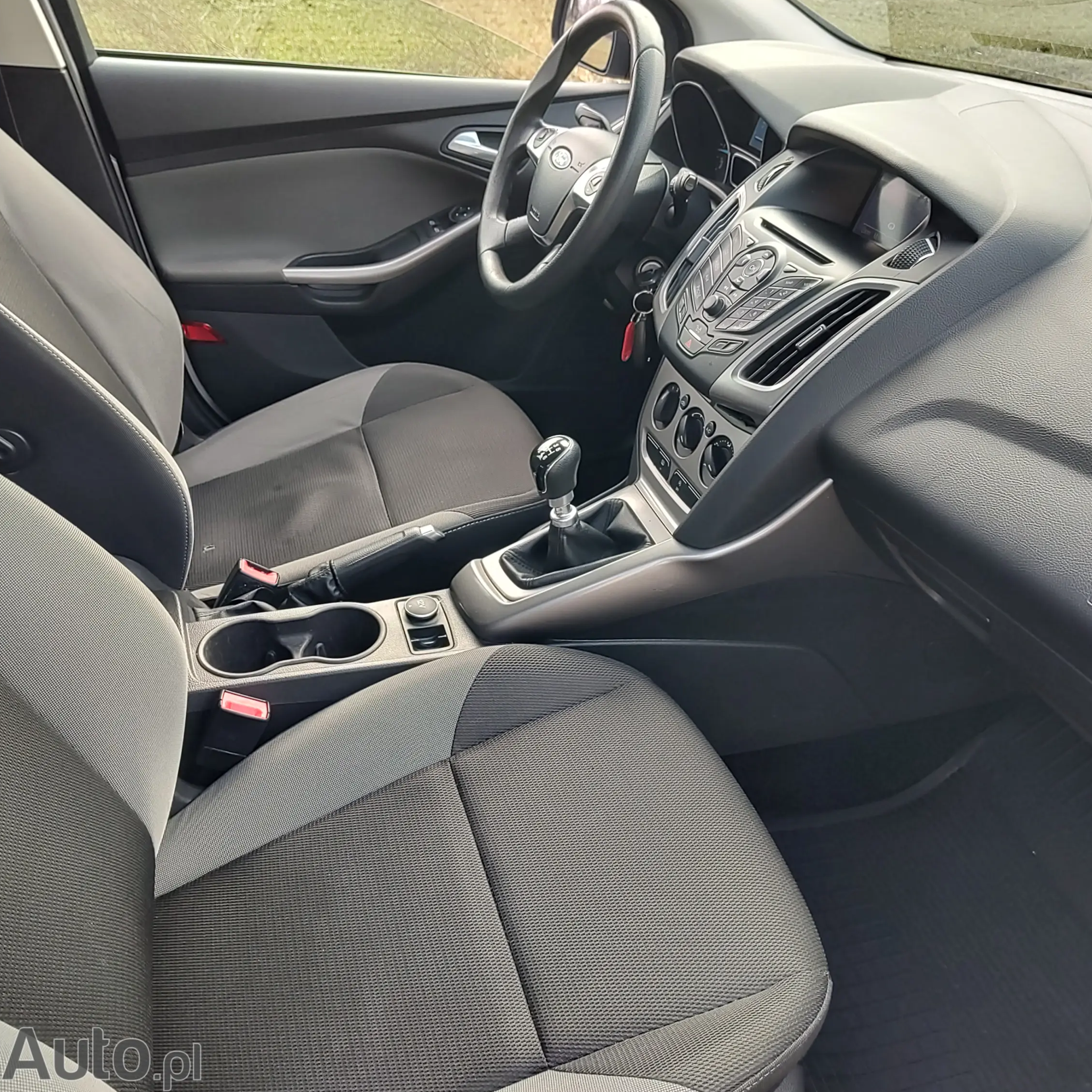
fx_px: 999
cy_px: 535
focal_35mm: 28
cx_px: 568
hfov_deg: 57.3
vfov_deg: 57.3
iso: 100
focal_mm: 5.56
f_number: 1.8
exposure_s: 1/169
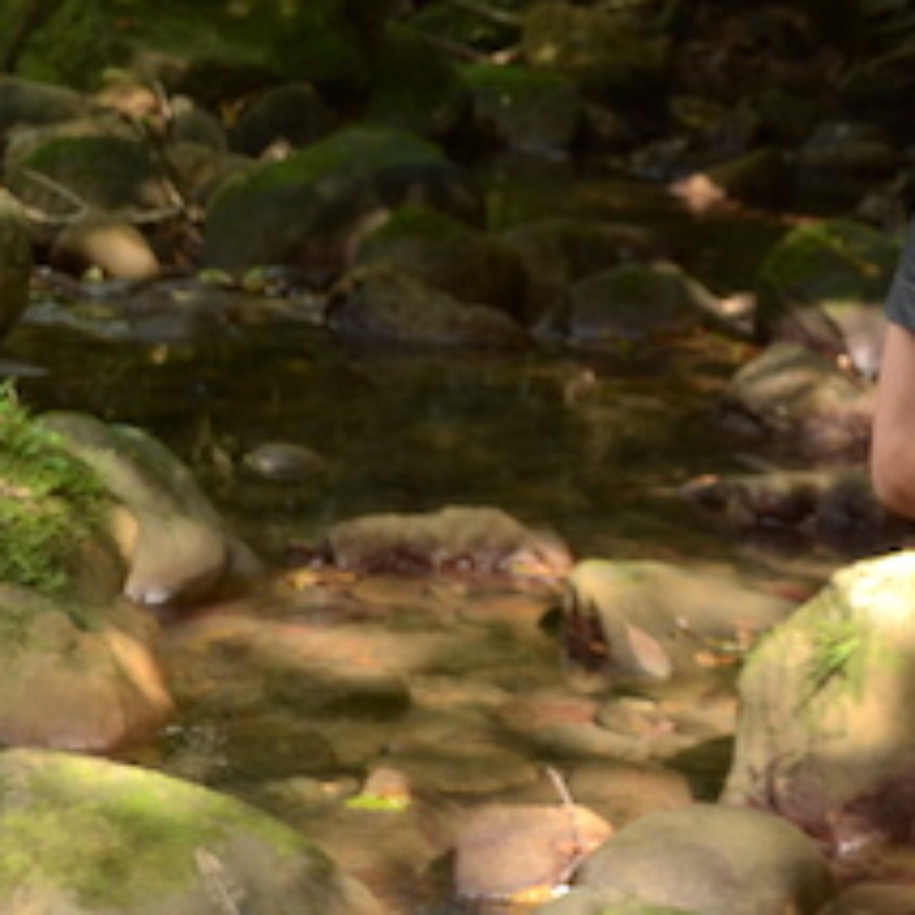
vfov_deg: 16.5
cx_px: 1030
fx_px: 3080
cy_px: -9
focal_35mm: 103
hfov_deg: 16.4
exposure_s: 1/50
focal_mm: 24
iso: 200
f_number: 5.6
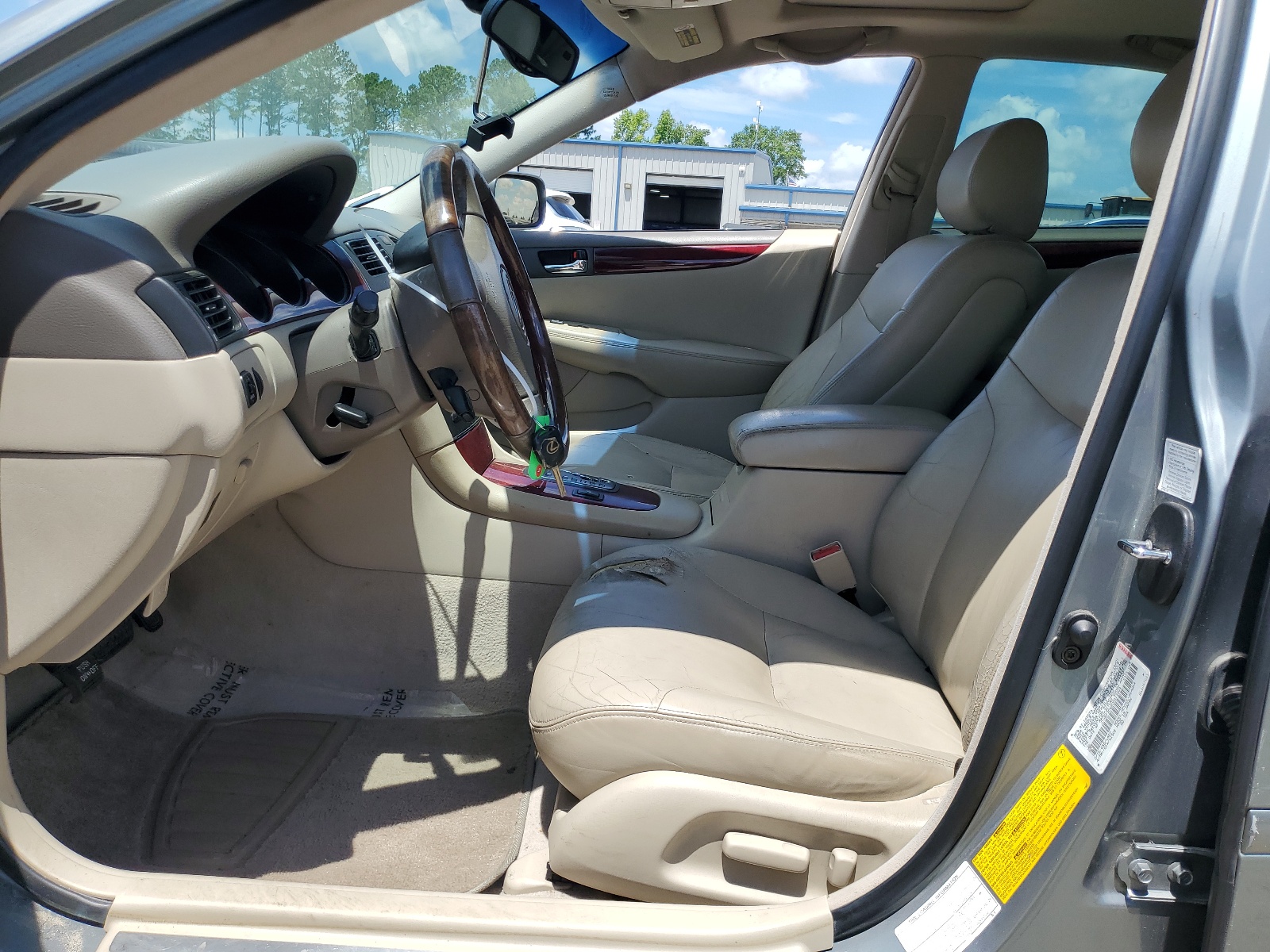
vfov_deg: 53.1
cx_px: 635
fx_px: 954
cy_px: 476
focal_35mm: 26
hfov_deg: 67.3
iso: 50
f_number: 1.5
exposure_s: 1/2500
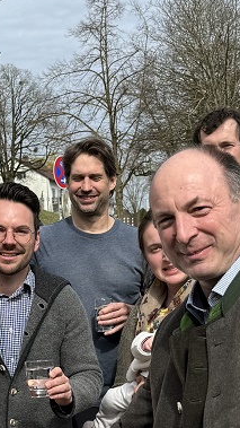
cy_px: 298
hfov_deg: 13.1
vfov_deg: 23.0
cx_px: 85
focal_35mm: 92
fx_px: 1042
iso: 80
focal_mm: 6.86
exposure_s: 1/4310
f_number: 1.78
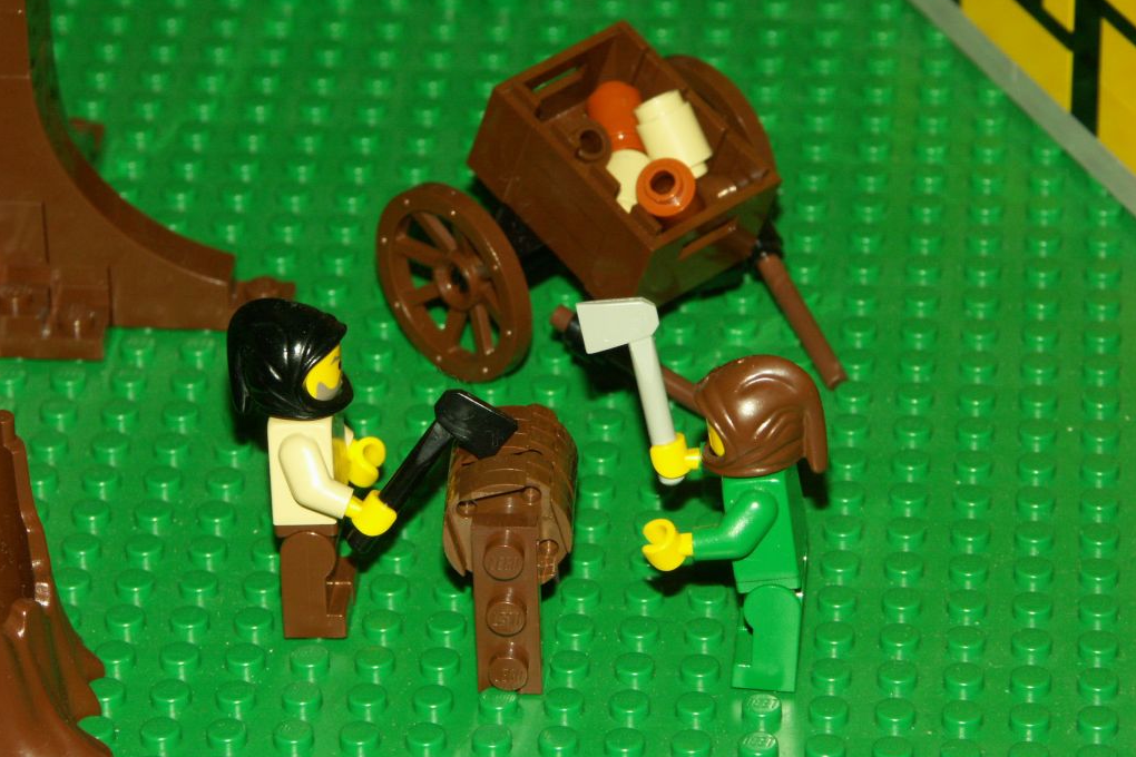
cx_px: 567
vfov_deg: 7.3
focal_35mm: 188
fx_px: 5932
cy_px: 374
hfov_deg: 10.9
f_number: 6.3
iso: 200
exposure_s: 1/160
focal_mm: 45.95
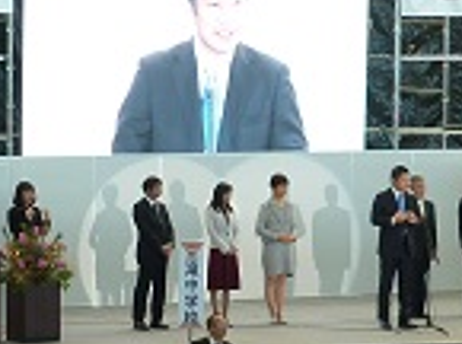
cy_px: 250
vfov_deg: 5.5
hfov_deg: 7.4
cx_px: 288
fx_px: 3555
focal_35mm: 267
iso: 125
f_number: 3.6
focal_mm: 9.9
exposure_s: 1/50
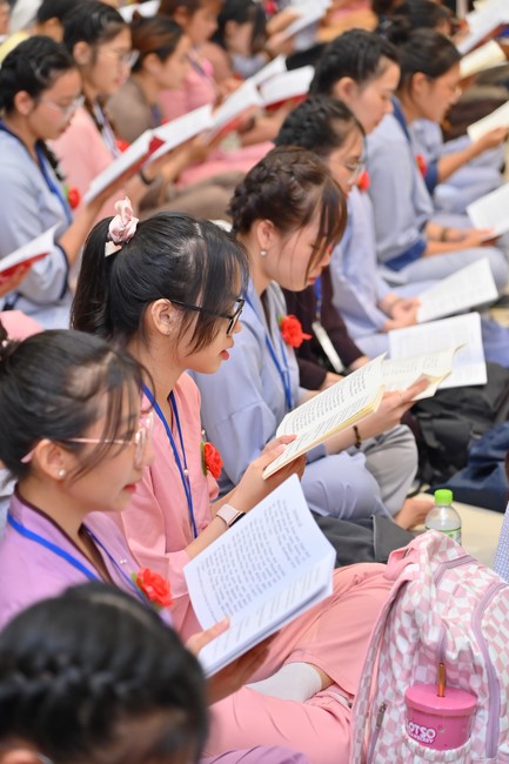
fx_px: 2228
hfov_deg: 13.0
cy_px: 382
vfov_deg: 19.5
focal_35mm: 105
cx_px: 254
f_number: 4.5
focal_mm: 105
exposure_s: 1/100
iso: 1250
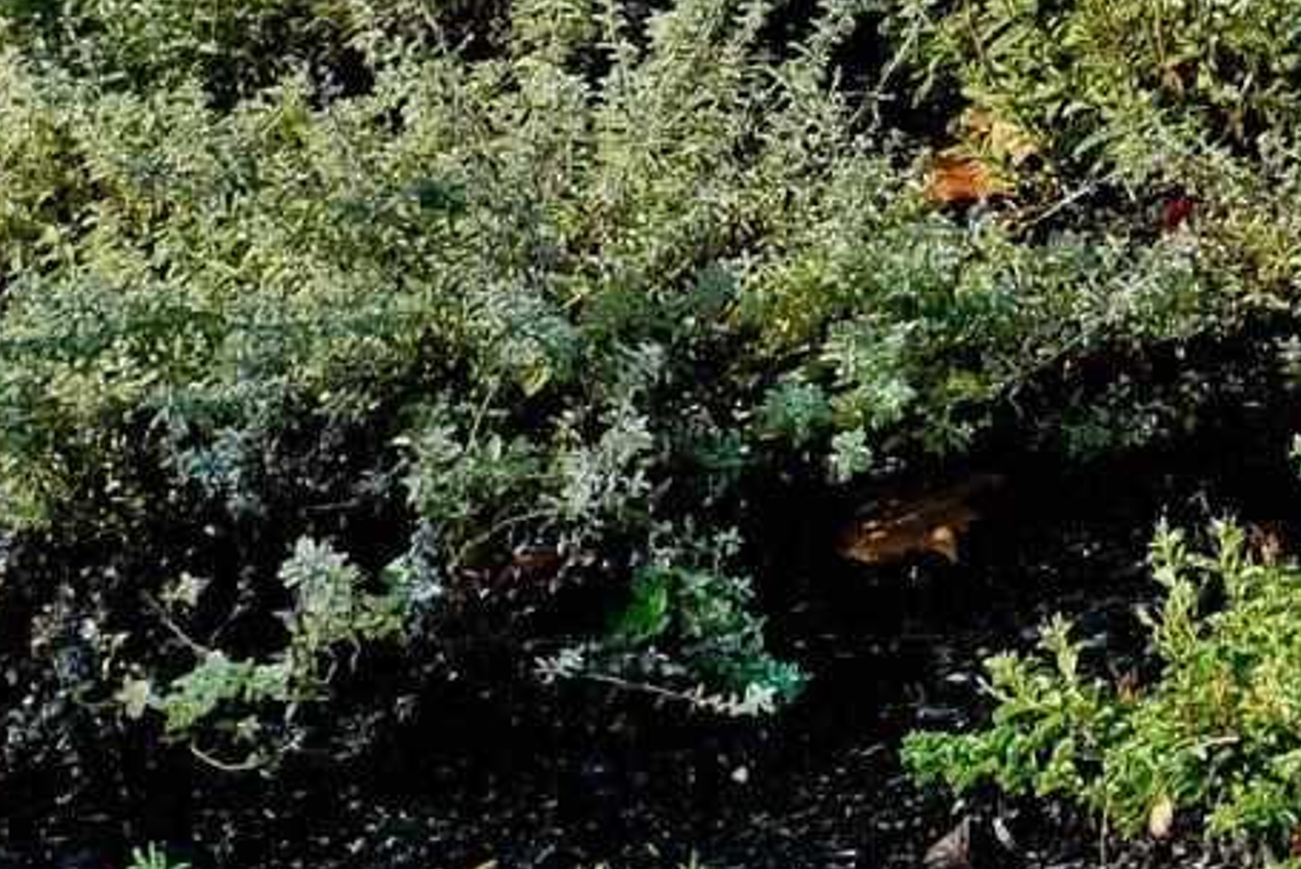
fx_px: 5207
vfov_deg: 9.0
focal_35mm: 144
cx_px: 2754
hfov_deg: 12.3
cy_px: -910
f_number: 6.3
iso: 250
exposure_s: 1/500
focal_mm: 32
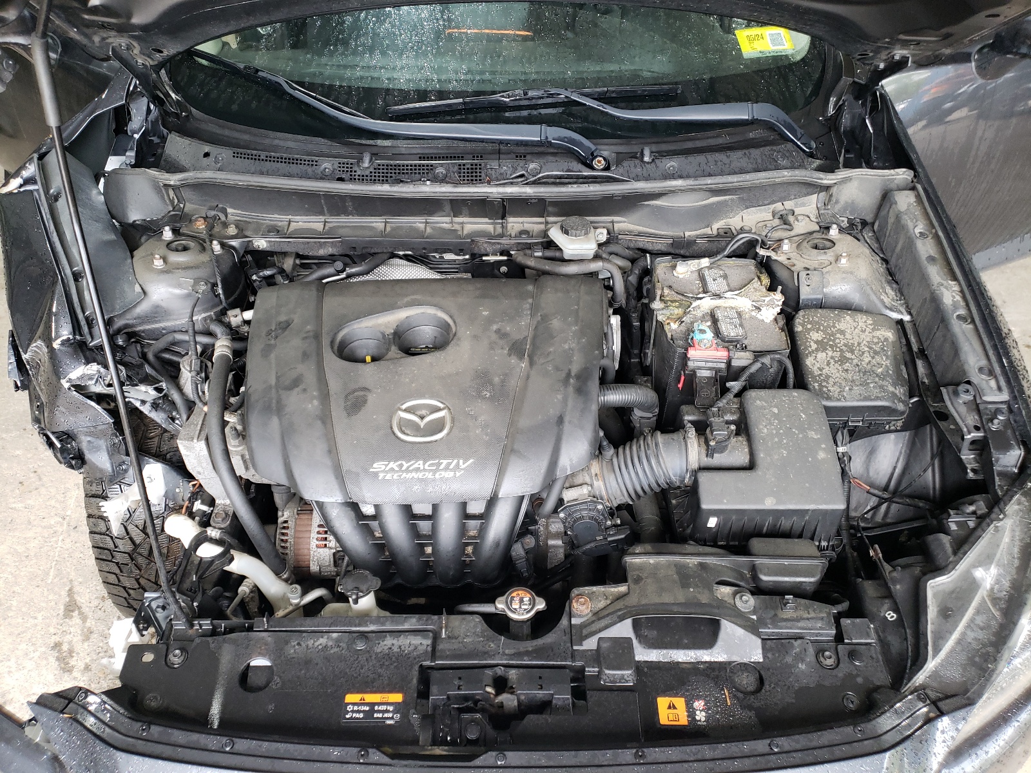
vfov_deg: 53.1
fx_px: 774
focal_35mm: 26
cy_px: 386
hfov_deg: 67.3
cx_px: 516
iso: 119
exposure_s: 1/60.2
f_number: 1.5
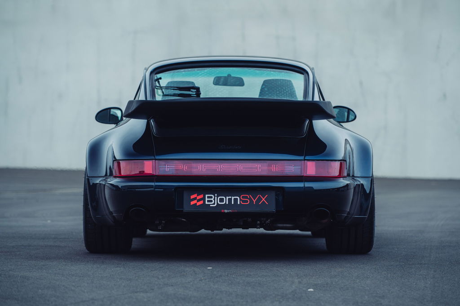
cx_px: 230
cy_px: 153
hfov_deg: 14.7
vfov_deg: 9.8
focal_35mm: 140
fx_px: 1787
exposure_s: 1/80
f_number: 4
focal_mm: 140
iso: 800
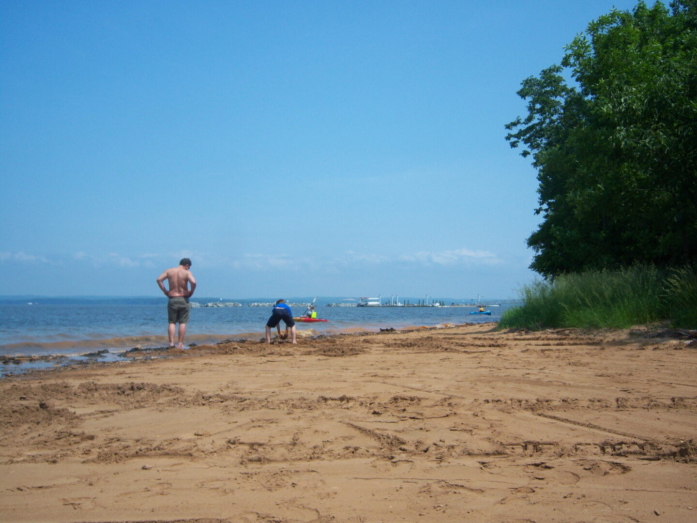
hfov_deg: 51.4
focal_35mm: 36
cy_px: 262
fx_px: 725
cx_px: 348
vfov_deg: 39.7
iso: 80
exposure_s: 1/640
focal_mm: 7.5
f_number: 4.8
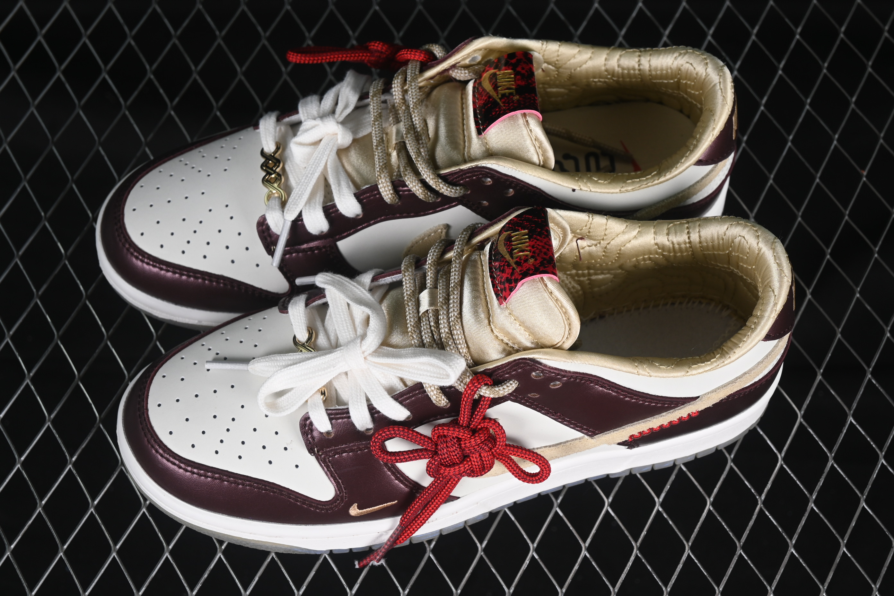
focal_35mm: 75
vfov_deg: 18.2
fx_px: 1862
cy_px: 298
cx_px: 447
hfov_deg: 27.0
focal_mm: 50
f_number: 7.1
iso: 160
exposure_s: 1/80
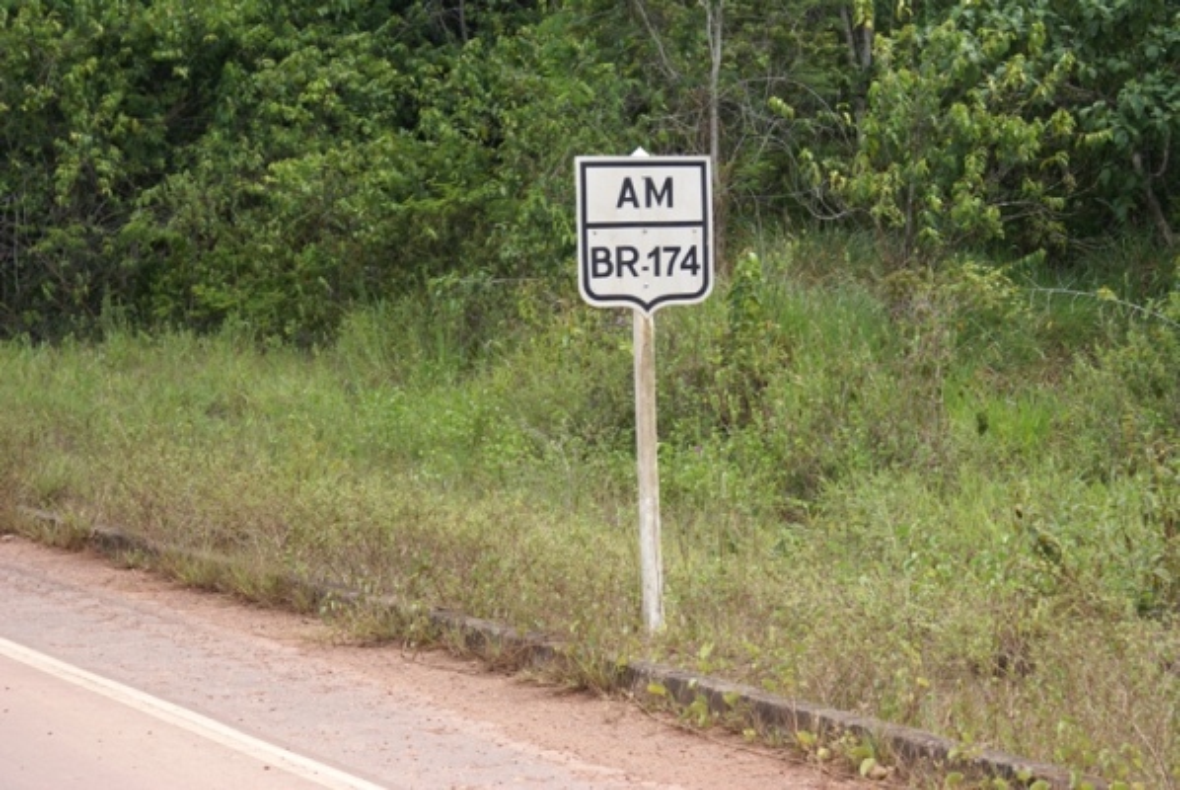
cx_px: 590
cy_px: 395
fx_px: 3445
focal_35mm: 105
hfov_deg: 19.4
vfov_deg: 13.1
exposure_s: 1/250
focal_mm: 70
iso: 100
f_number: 5.6
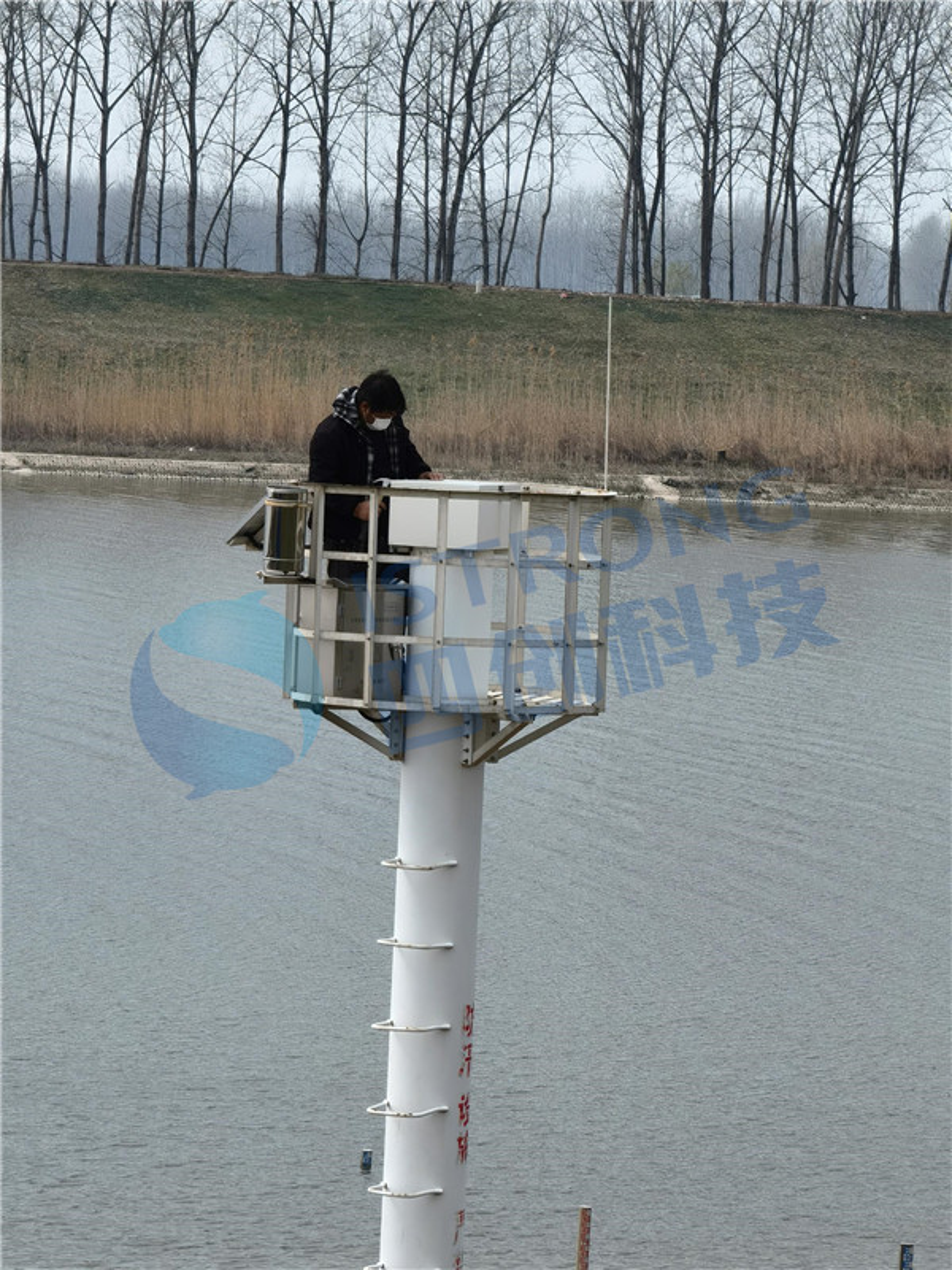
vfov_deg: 13.3
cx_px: 476
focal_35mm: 148
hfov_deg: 10.0
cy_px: 635
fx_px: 5427
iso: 50
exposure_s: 1/769
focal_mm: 16.85
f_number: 3.5
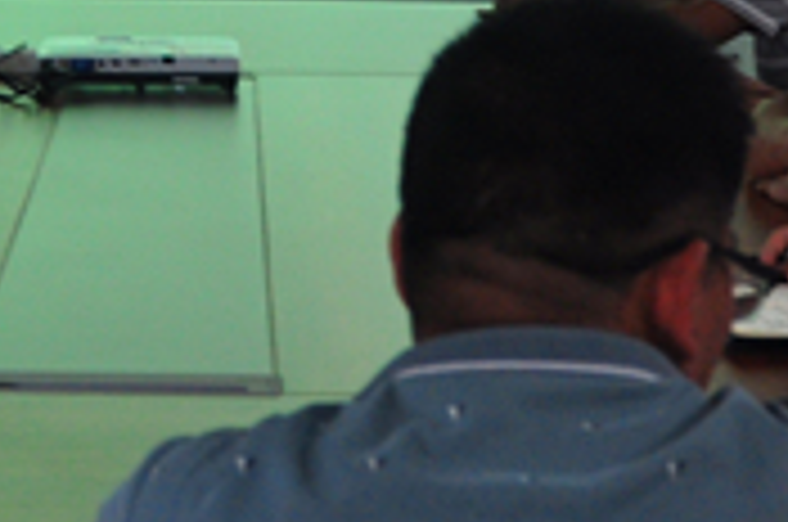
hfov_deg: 12.0
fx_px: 3742
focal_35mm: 171
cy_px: -88
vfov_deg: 7.9
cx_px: 207
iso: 500
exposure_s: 1/30
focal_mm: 25
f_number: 4
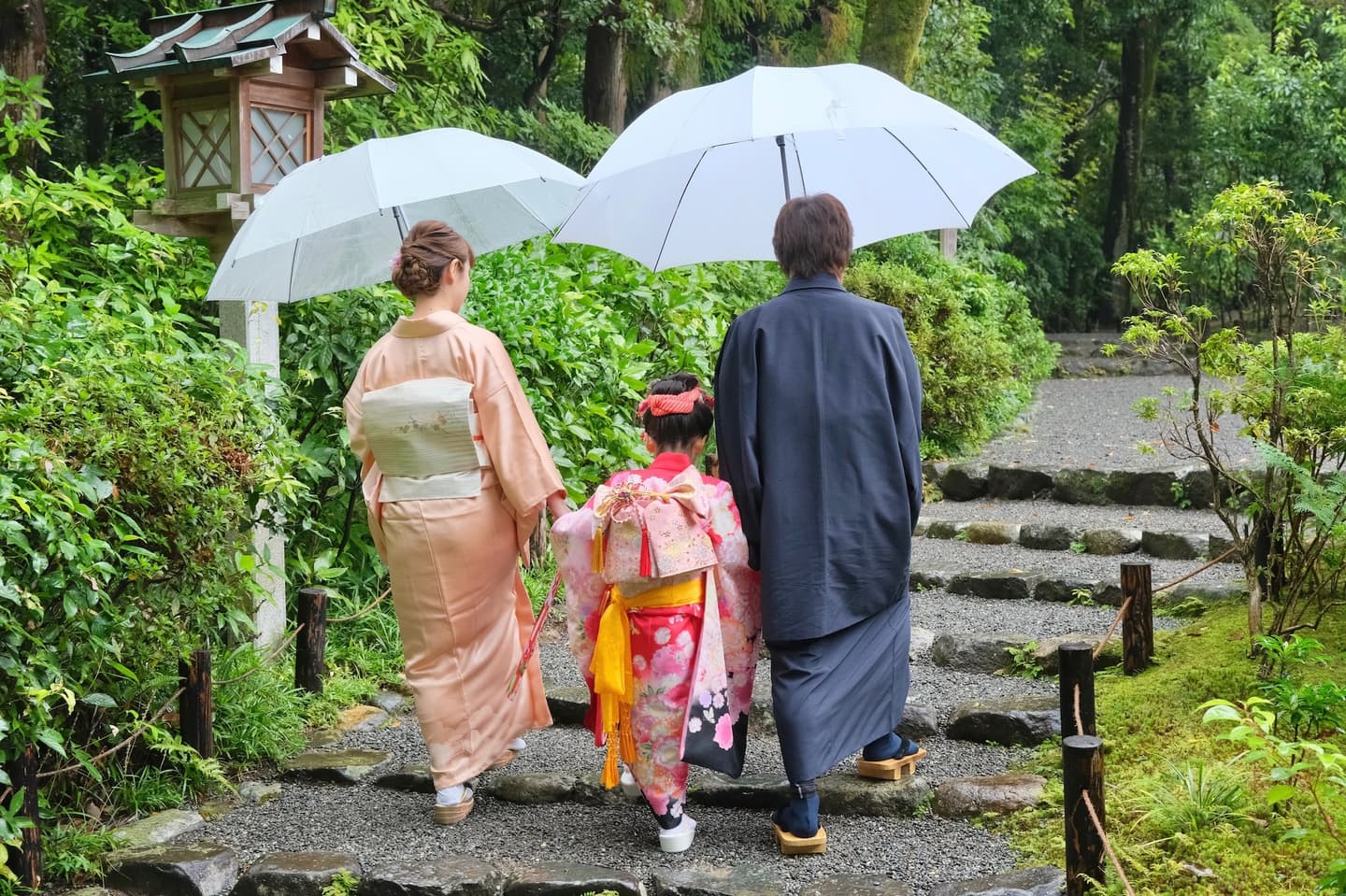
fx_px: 1719
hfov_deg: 42.8
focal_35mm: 46
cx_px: 673
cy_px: 448
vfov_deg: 29.2
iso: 1600
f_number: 4.5
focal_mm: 30.8
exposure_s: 1/100
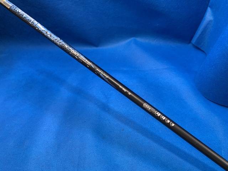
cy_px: 86
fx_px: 171
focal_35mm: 26
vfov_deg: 53.1
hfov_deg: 67.3
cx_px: 114
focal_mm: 4.25
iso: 125
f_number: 1.8
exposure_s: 1/60
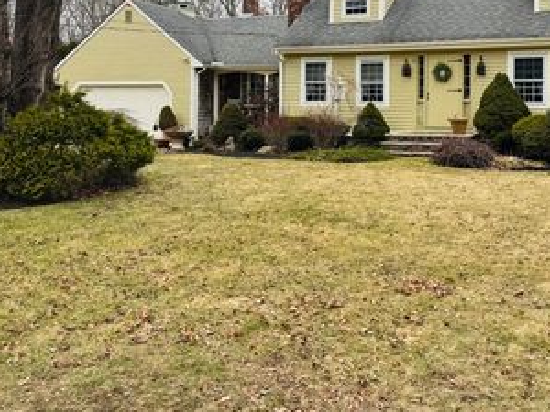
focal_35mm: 40
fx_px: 636
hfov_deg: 46.6
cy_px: 87
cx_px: 328
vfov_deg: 34.9
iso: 80
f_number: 1.78
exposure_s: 1/747
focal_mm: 6.76
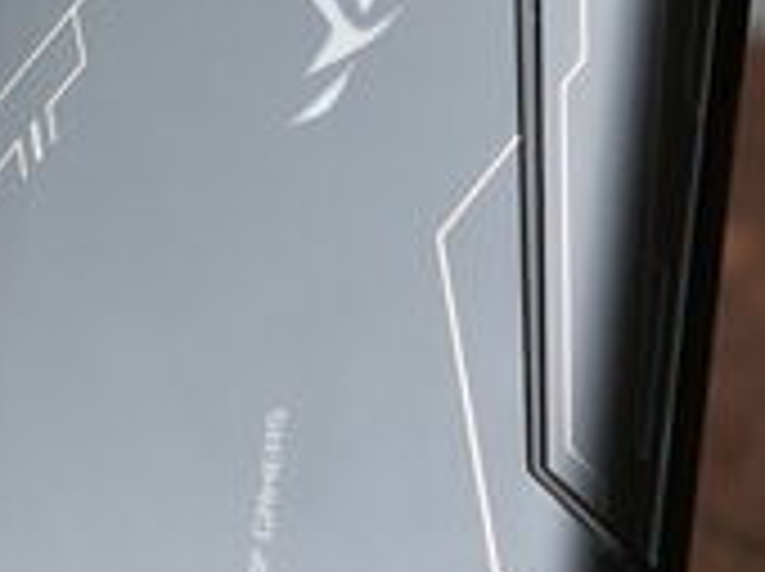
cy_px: 27
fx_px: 6598
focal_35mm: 299
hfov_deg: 6.6
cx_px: 86
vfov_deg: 5.0
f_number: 3.5
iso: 1000
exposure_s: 1/160
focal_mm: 55
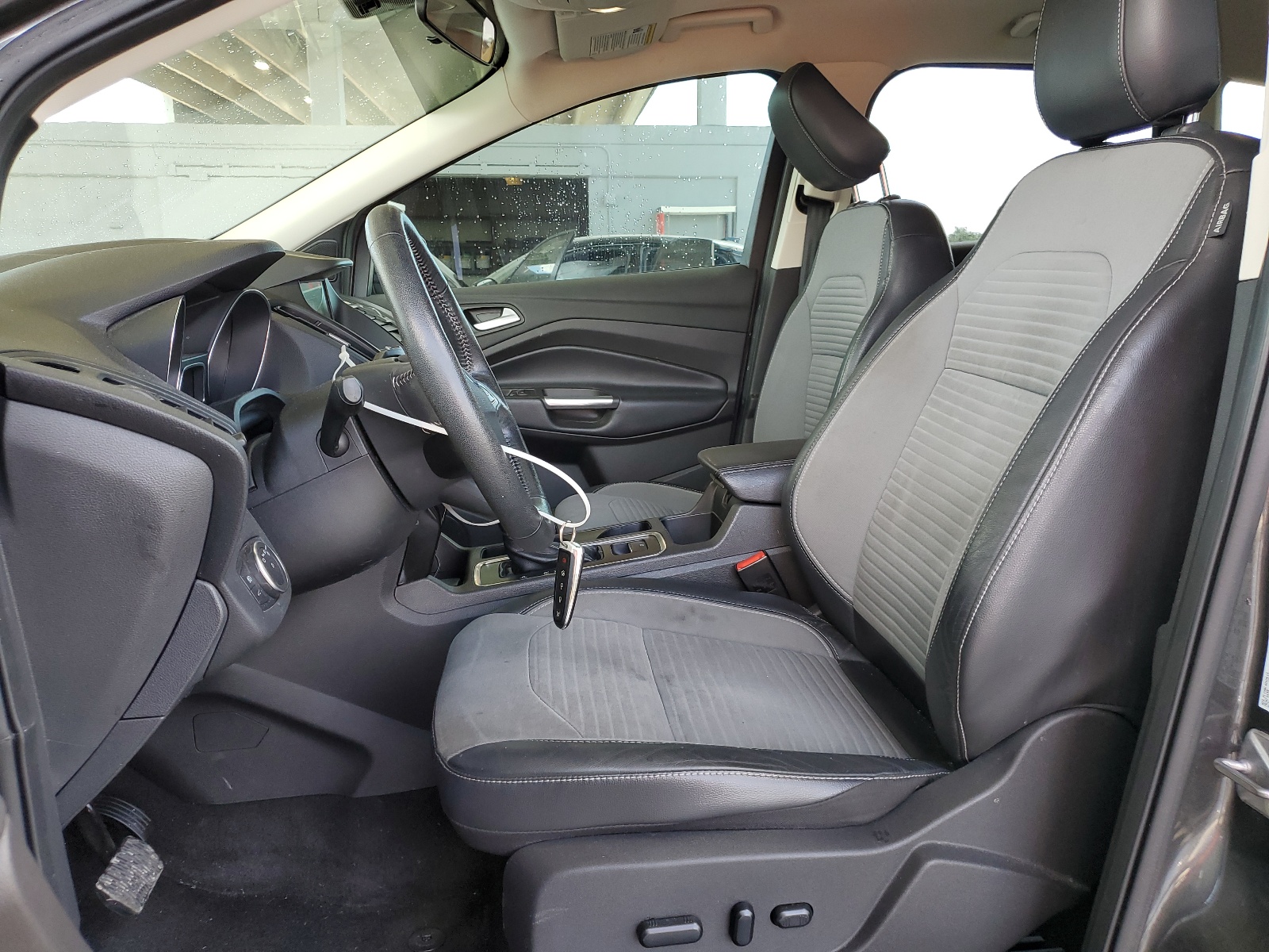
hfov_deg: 67.3
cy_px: 476
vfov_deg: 53.1
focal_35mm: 26
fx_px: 953
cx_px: 634
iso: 56
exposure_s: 1/120
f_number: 1.5
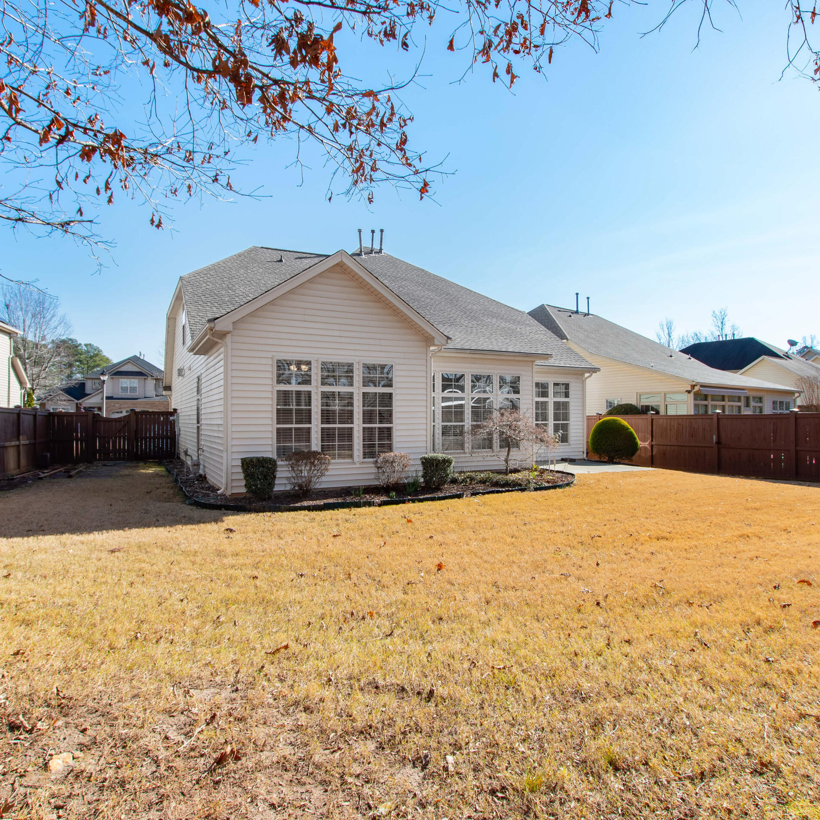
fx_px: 536
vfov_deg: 74.8
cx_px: 414
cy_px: 401
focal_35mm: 20
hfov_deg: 74.8
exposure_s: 1/100
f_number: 8
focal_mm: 10
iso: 100
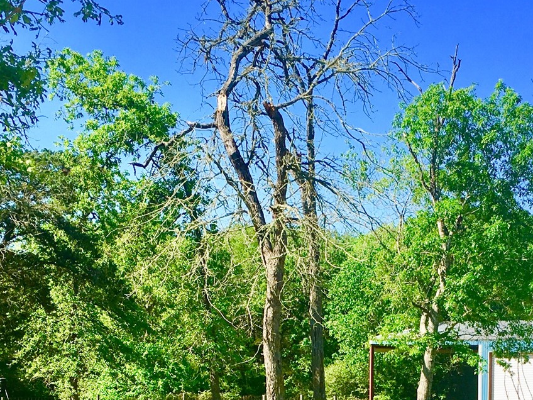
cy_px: 427
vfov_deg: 20.2
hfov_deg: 27.6
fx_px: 1078
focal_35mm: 70
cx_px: 362
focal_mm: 4.15
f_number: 2.2
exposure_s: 1/1068
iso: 25
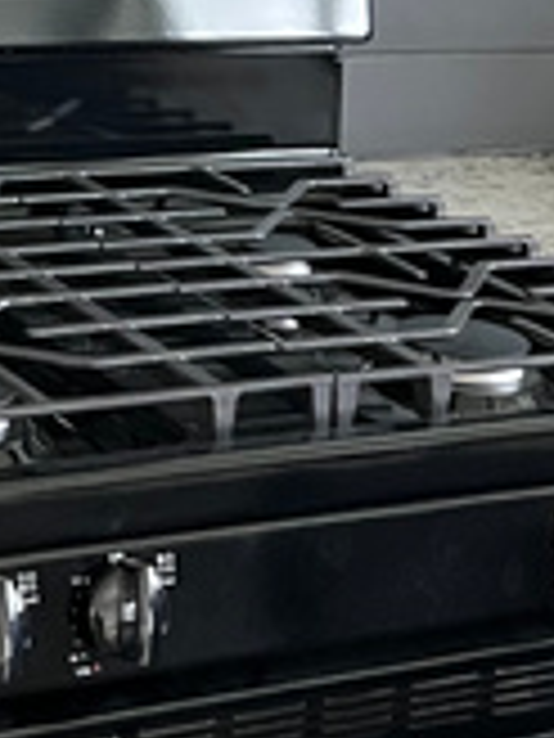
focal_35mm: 122
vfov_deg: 15.7
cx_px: -9
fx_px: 2603
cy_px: -86
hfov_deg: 12.0
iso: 500
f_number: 1.5
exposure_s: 1/60
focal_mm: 5.7
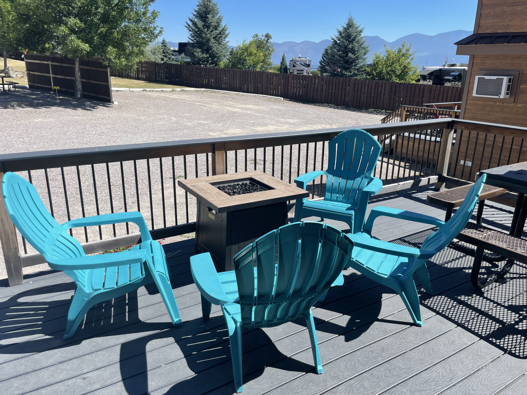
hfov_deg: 67.3
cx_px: 264
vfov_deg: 53.1
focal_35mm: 26
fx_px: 396
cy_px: 198
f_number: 1.6
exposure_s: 1/3125
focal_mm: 4.2
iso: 32
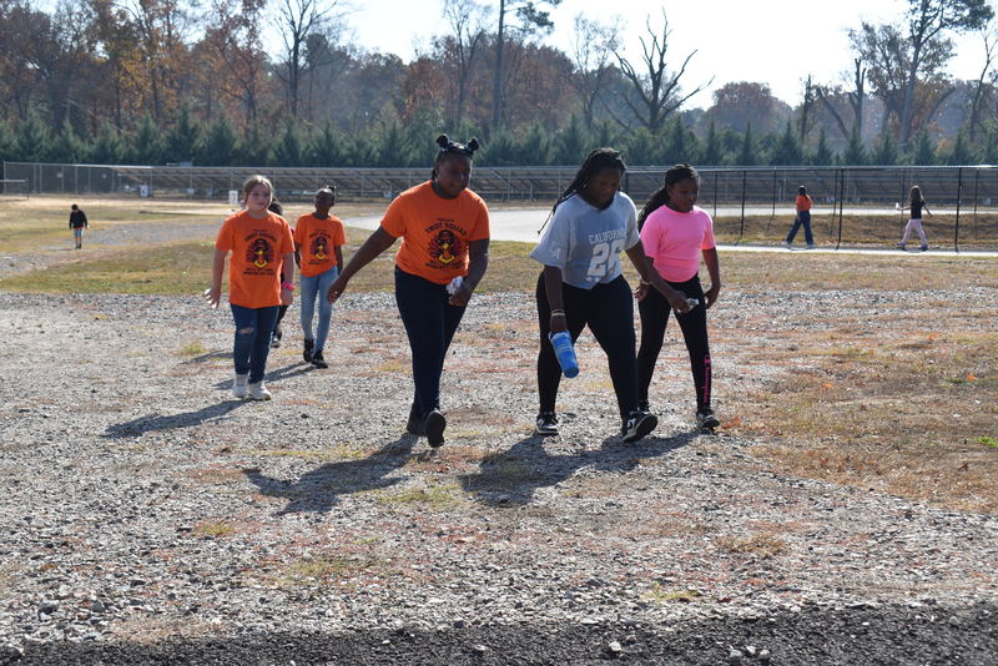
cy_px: 333
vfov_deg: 25.8
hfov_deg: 37.8
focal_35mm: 52
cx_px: 499
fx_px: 1456
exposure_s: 1/320
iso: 100
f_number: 7.1
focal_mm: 35
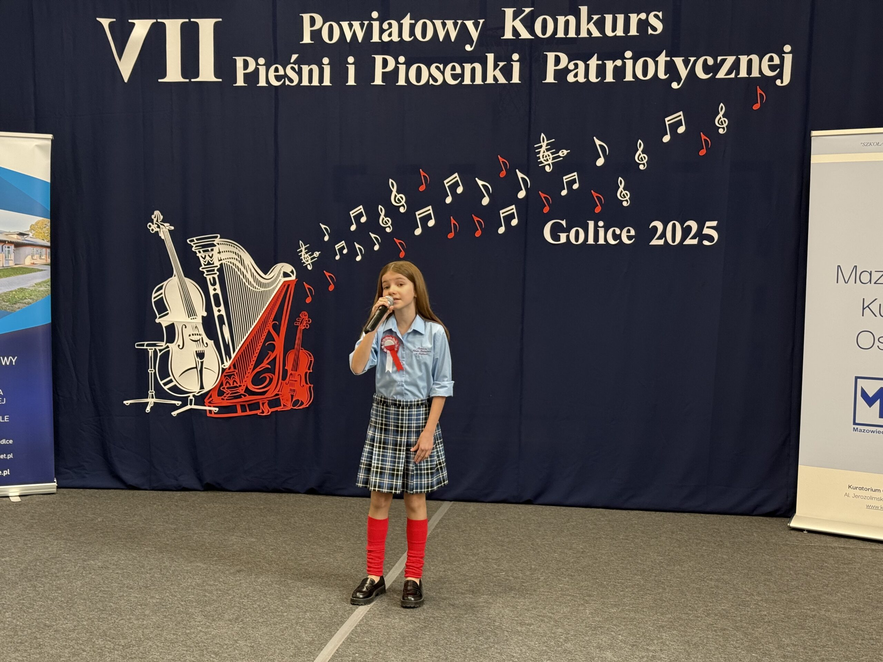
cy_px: 331
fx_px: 1224
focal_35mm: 48
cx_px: 442
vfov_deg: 30.3
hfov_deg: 39.7
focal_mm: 6.76
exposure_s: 1/60
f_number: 1.78
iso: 200
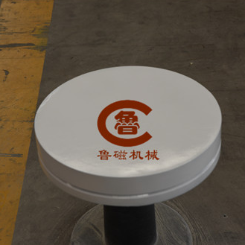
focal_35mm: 106
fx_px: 849
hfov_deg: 16.4
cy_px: 122
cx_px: 114
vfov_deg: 16.4
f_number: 7.1
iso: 400
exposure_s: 1/200
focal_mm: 82
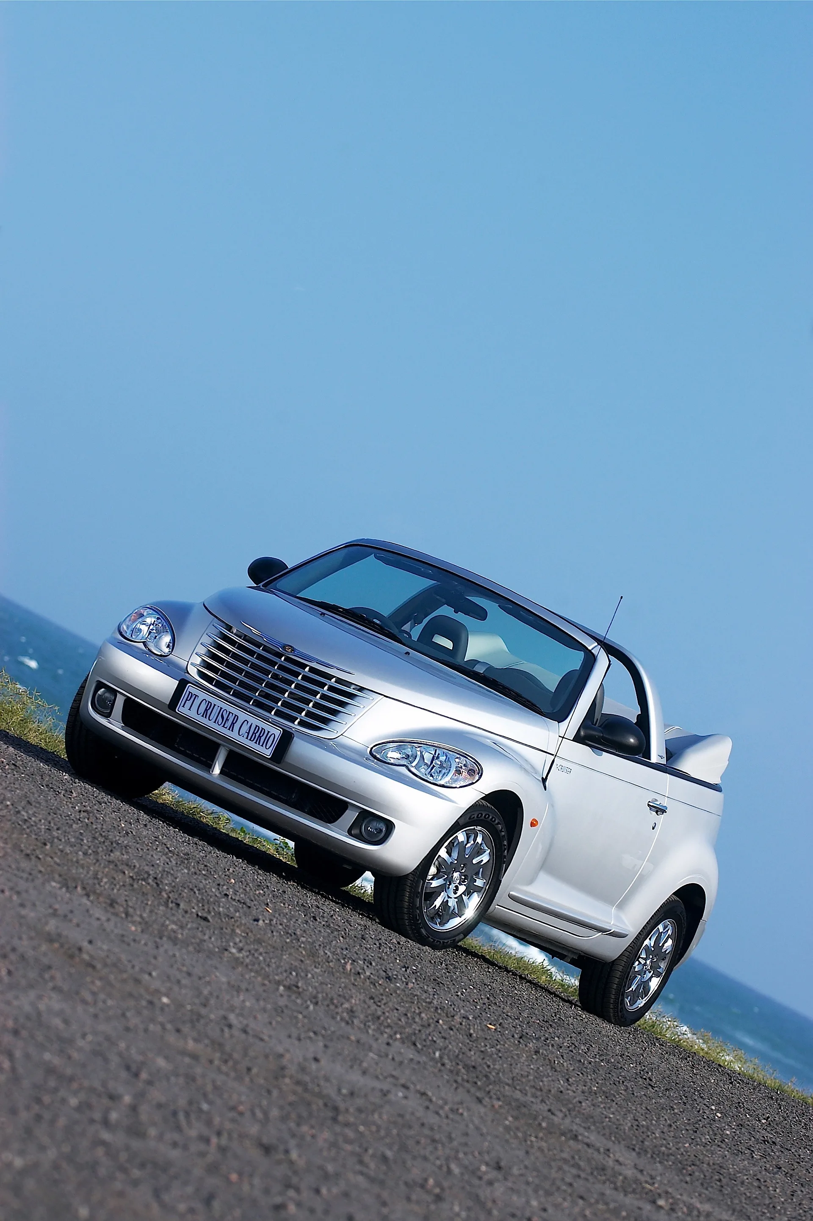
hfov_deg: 8.7
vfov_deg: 13.1
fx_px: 5323
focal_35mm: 157
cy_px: 610
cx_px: 406
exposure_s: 1/250
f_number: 6.3
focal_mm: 105
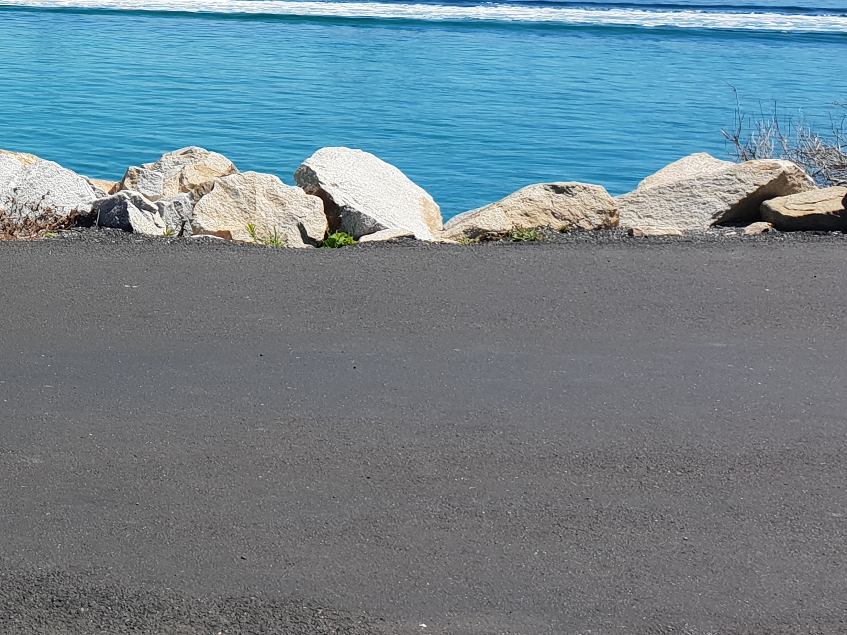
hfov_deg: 26.1
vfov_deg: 20.7
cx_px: -109
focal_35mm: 68
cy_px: -48
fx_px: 1664
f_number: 2.4
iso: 50
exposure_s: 1/1610
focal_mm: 4.3
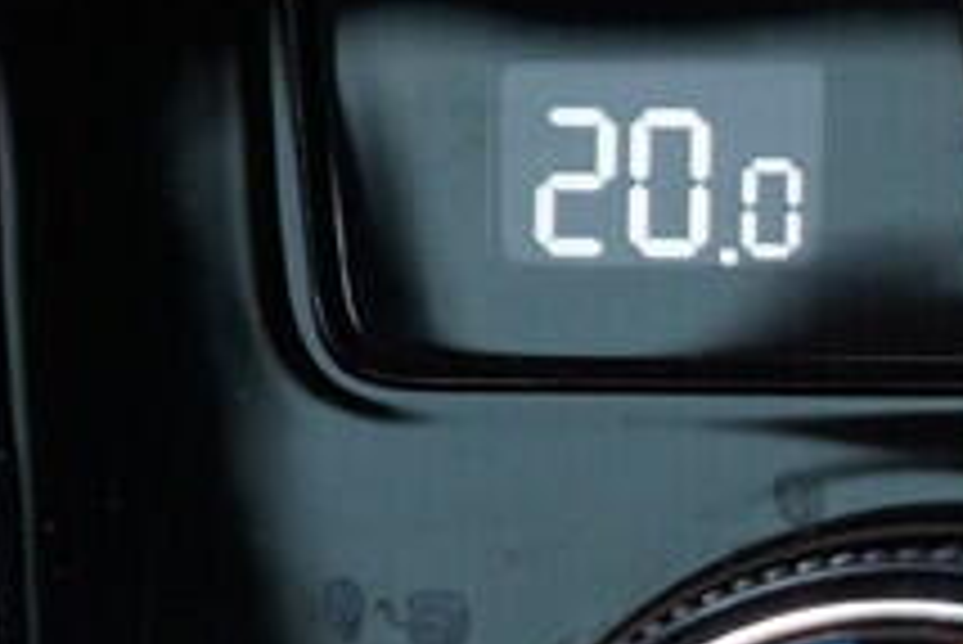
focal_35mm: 242
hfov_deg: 7.7
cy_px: 730
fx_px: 6478
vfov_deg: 5.7
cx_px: 2538
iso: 500
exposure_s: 1/40
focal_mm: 24
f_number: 2.8
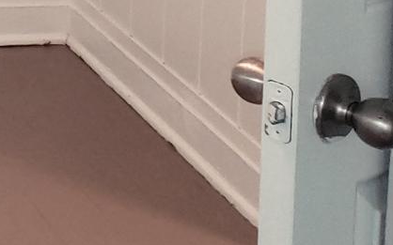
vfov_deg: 8.8
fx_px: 1446
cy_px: -346
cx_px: -505
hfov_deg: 12.6
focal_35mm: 135
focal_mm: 4.3
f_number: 2.4
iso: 125
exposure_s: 1/24
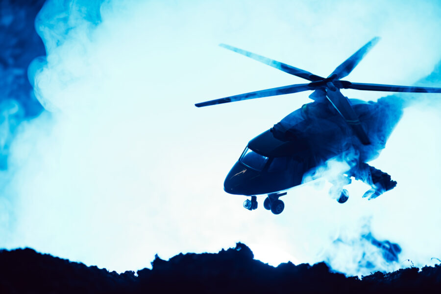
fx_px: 1287
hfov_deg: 19.4
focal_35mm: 105
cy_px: 147
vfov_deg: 13.1
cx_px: 220
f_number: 5
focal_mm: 105
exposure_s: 1/160
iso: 160
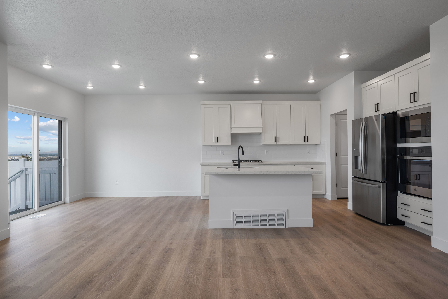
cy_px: 150
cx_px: 224
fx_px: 255
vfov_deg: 60.7
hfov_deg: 82.5
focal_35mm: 20
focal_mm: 20.5
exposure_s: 1/10
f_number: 8
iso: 500
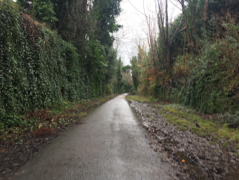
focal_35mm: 29
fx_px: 200
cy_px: 90
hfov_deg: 61.7
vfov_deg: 48.2
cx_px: 120
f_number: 2.2
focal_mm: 4.15
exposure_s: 1/50
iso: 25
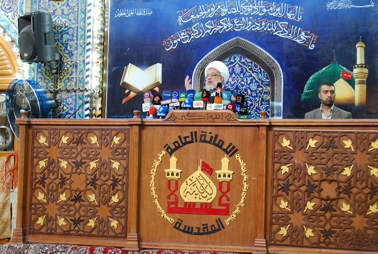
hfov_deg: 26.3
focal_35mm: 77
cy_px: 130
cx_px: 197
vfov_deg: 17.8
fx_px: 810
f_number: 5.6
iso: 400
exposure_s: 1/20
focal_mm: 48
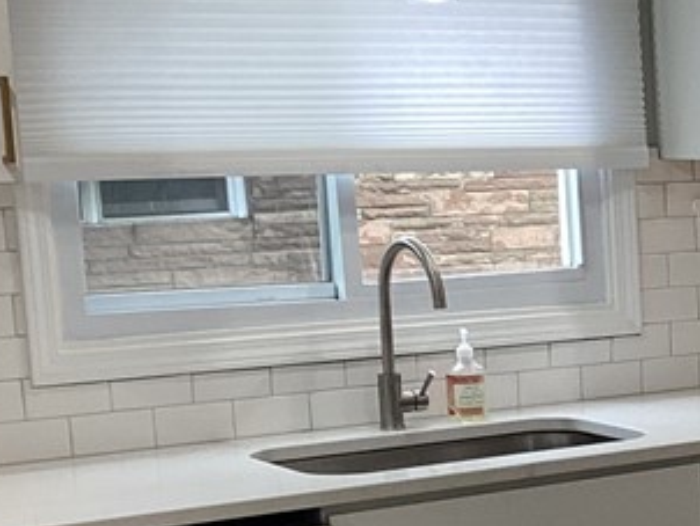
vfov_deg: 13.9
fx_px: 2125
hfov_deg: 17.5
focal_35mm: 105
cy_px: 551
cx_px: 929
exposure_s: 1/50
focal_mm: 3.3
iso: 64
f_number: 2.4
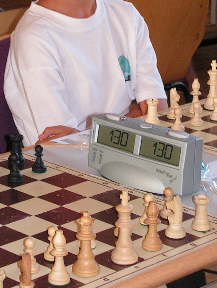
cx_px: 111
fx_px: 1094
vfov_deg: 14.9
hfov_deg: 11.3
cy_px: 52
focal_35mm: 131
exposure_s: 1/60
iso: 200
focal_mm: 9.9
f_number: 3.3
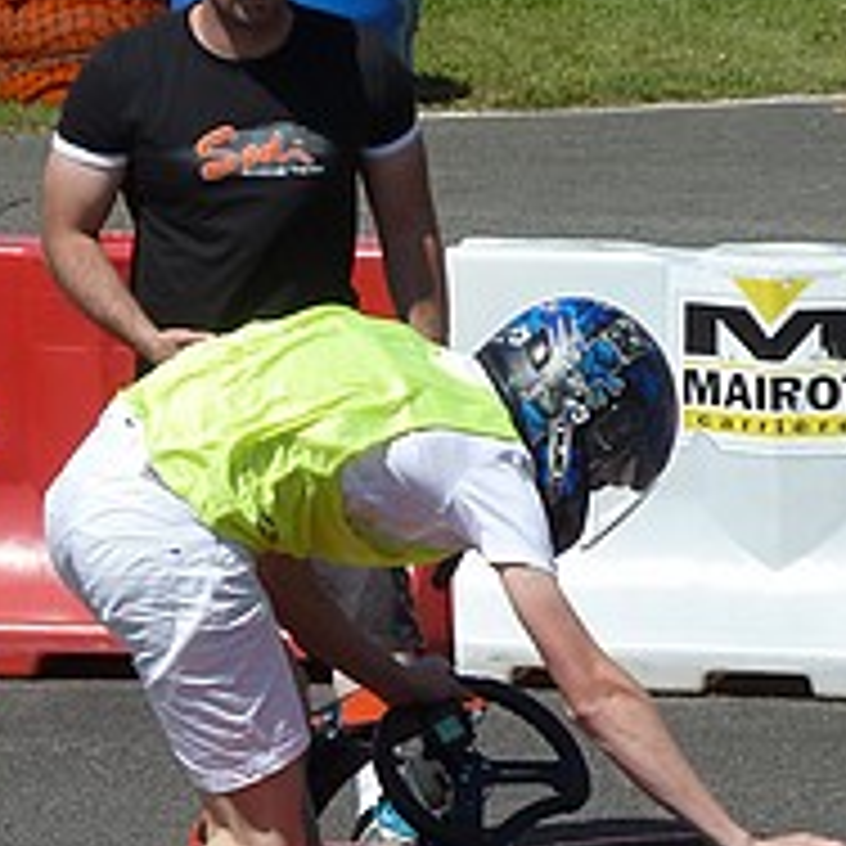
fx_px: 9263
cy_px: 774
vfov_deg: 5.2
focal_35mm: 335
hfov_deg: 5.2
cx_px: 590
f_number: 4.4
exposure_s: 1/640
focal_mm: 19.5
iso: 80
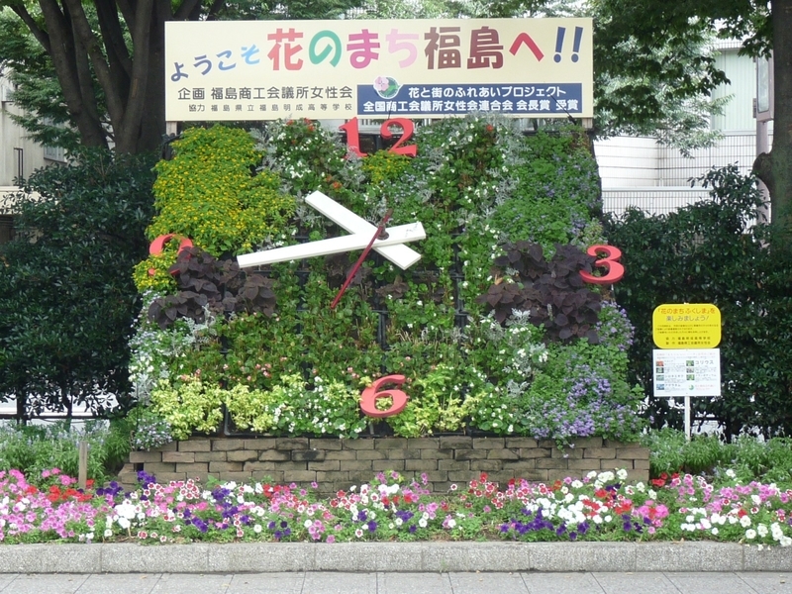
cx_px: 396
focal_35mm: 87
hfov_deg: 22.5
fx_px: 1991
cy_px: 297
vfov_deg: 17.0
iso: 100
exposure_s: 1/125
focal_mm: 8.7
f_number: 3.2
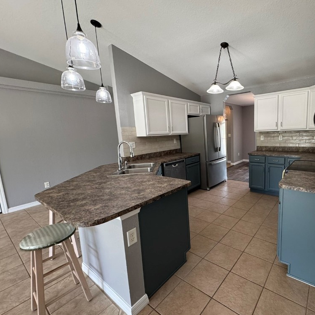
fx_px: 175
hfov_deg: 81.6
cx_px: 205
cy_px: 158
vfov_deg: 84.0
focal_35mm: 17
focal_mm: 2.22
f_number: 2.2
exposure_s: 1/120
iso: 320
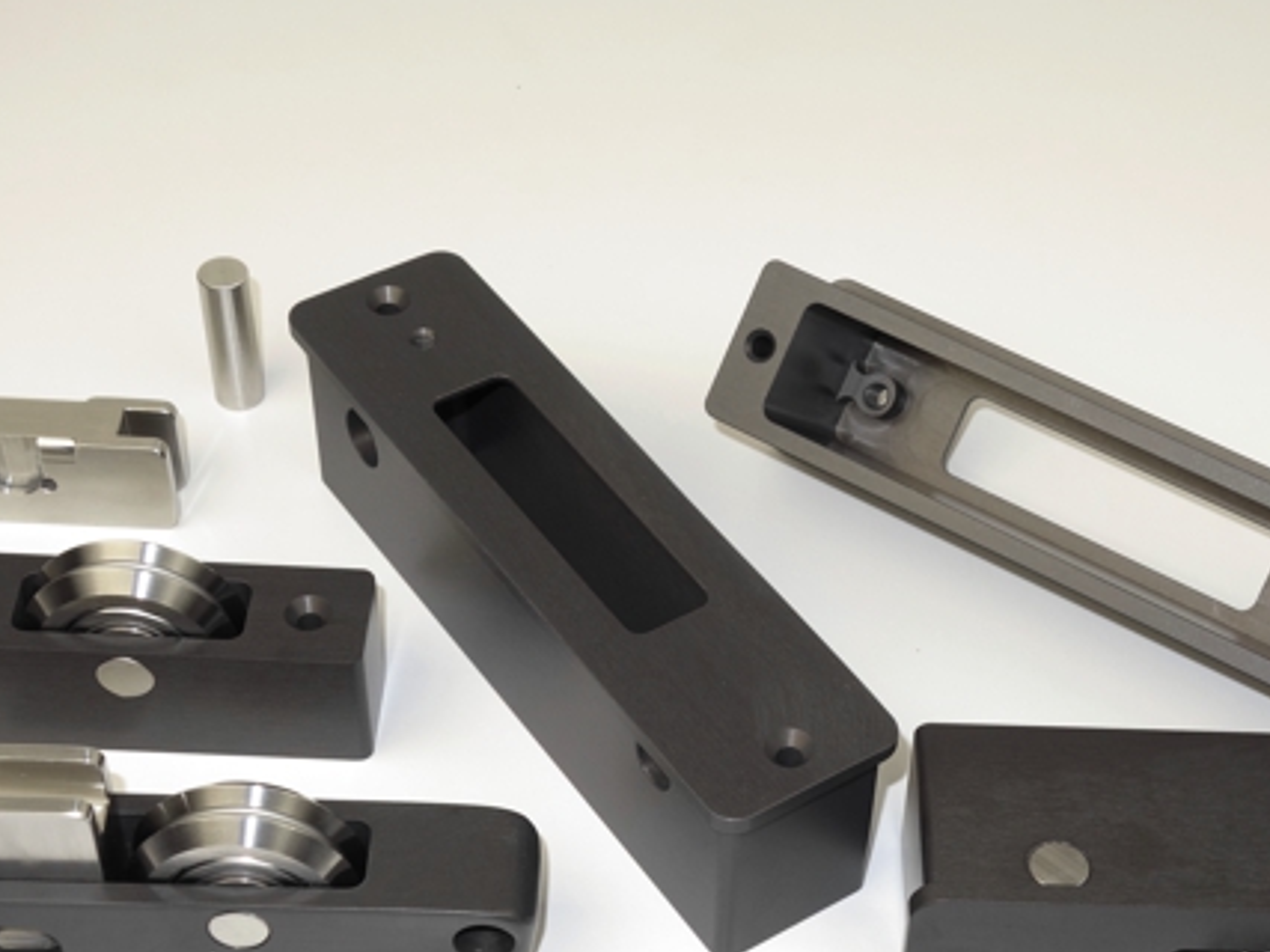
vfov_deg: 20.5
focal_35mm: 71
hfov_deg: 27.3
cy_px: 735
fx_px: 2604
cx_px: 788
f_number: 5.6
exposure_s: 1/125
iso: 125
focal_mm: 15.64
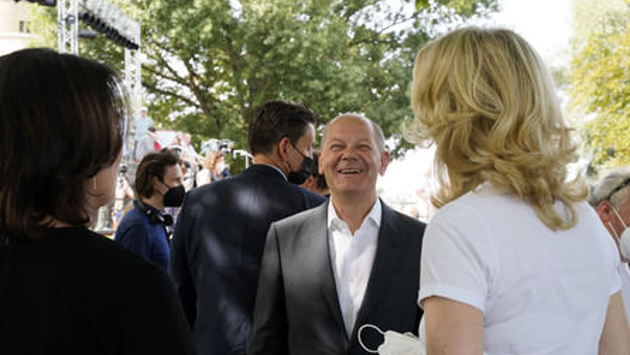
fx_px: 919
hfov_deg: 37.8
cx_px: 316
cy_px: 204
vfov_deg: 21.8
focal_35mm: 55
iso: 640
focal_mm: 52
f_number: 9
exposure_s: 1/160
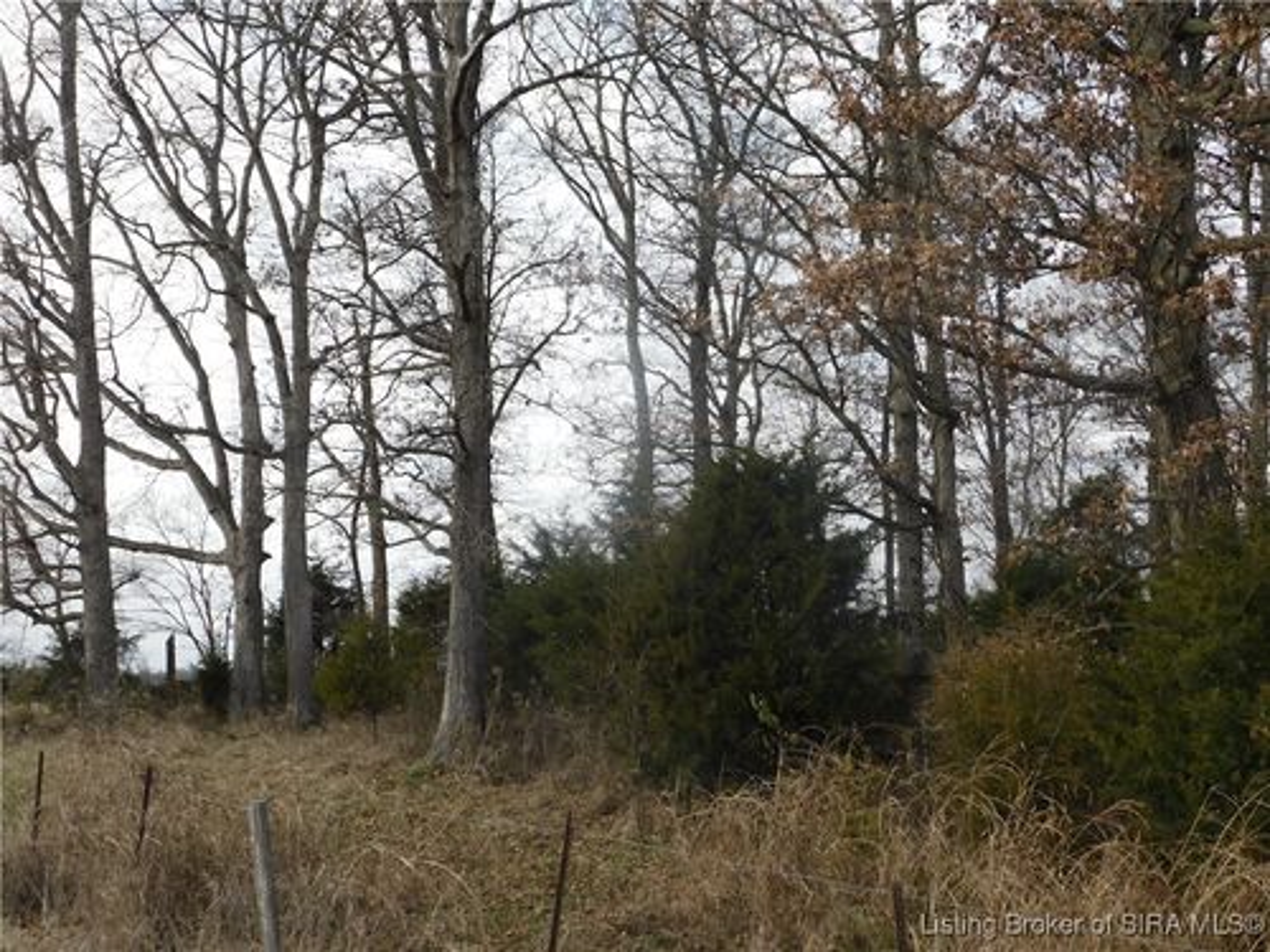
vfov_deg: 36.0
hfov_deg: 46.8
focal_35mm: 40
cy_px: 476
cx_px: 635
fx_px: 1468
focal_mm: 7.1
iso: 125
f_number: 3.6
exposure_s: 1/250
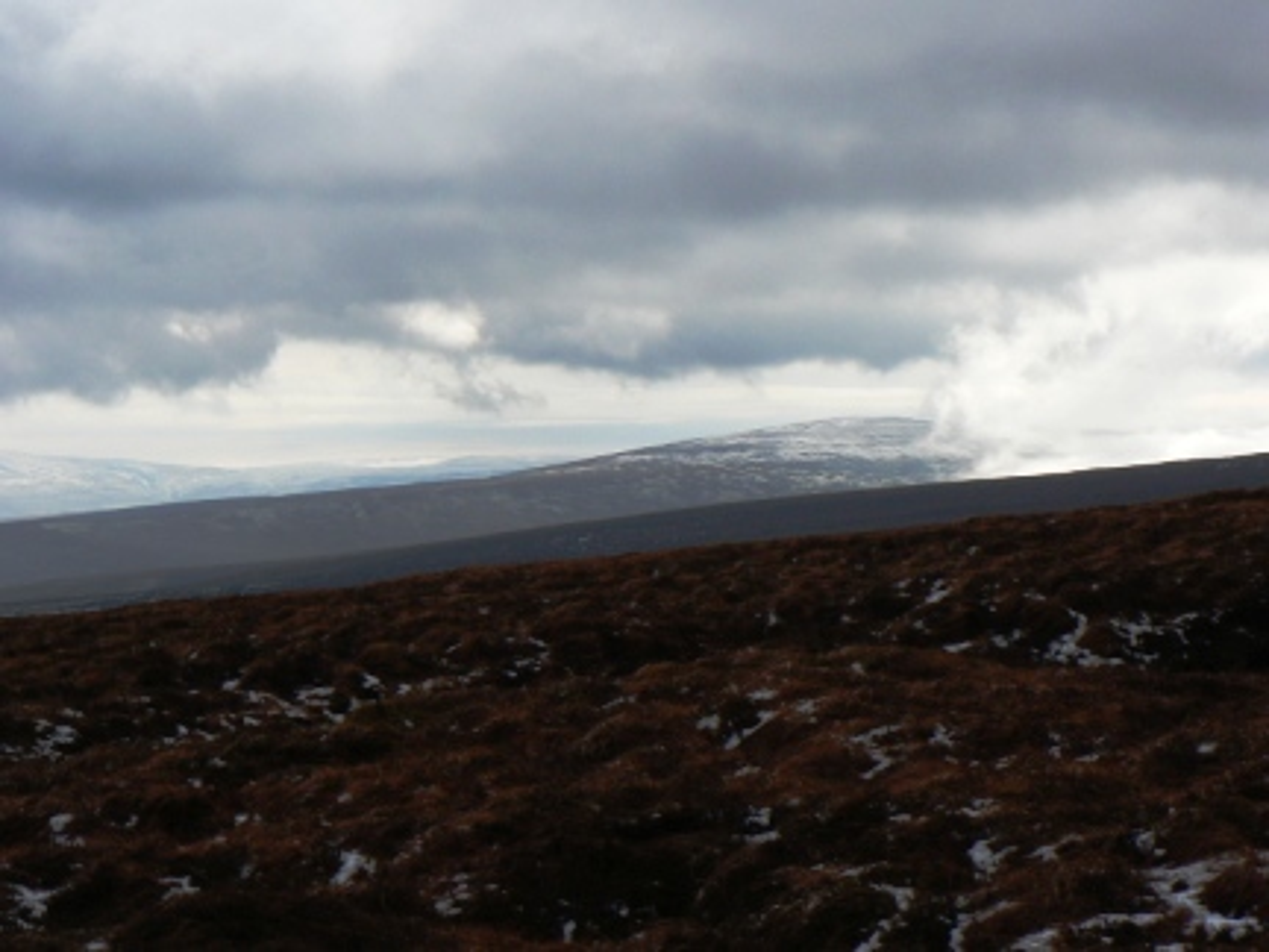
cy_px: 476
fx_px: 5646
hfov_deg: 12.8
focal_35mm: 154
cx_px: 634
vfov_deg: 9.6
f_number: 8
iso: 80
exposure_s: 1/400
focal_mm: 25.7
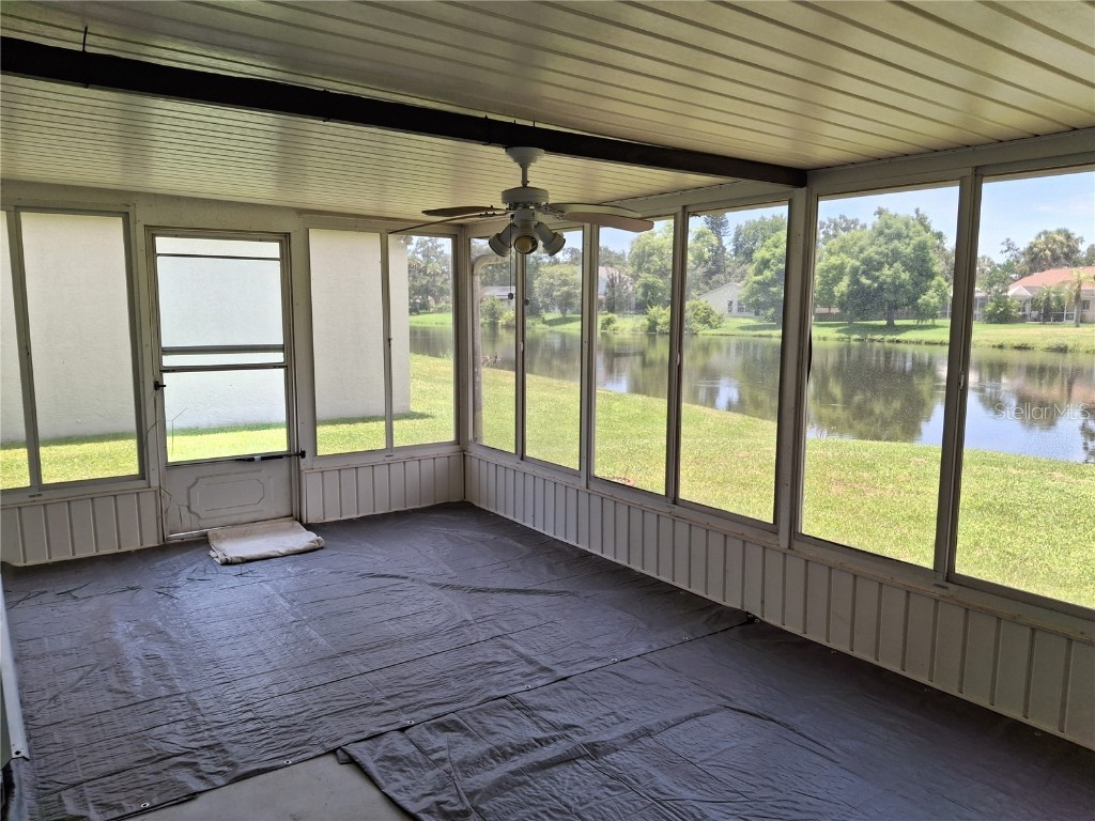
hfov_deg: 69.4
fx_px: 791
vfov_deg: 54.9
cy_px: 410
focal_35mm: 25
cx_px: 548
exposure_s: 1/183
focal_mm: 4.69
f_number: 1.8
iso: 25
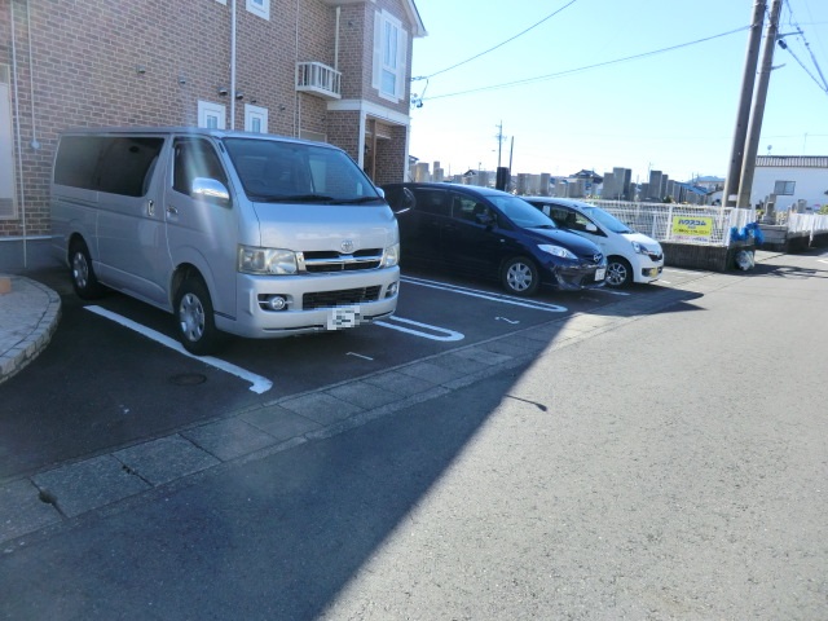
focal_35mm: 24
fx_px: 574
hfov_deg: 71.6
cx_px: 414
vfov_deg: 56.8
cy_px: 310
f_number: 3.2
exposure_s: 1/500
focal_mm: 4.3
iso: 80
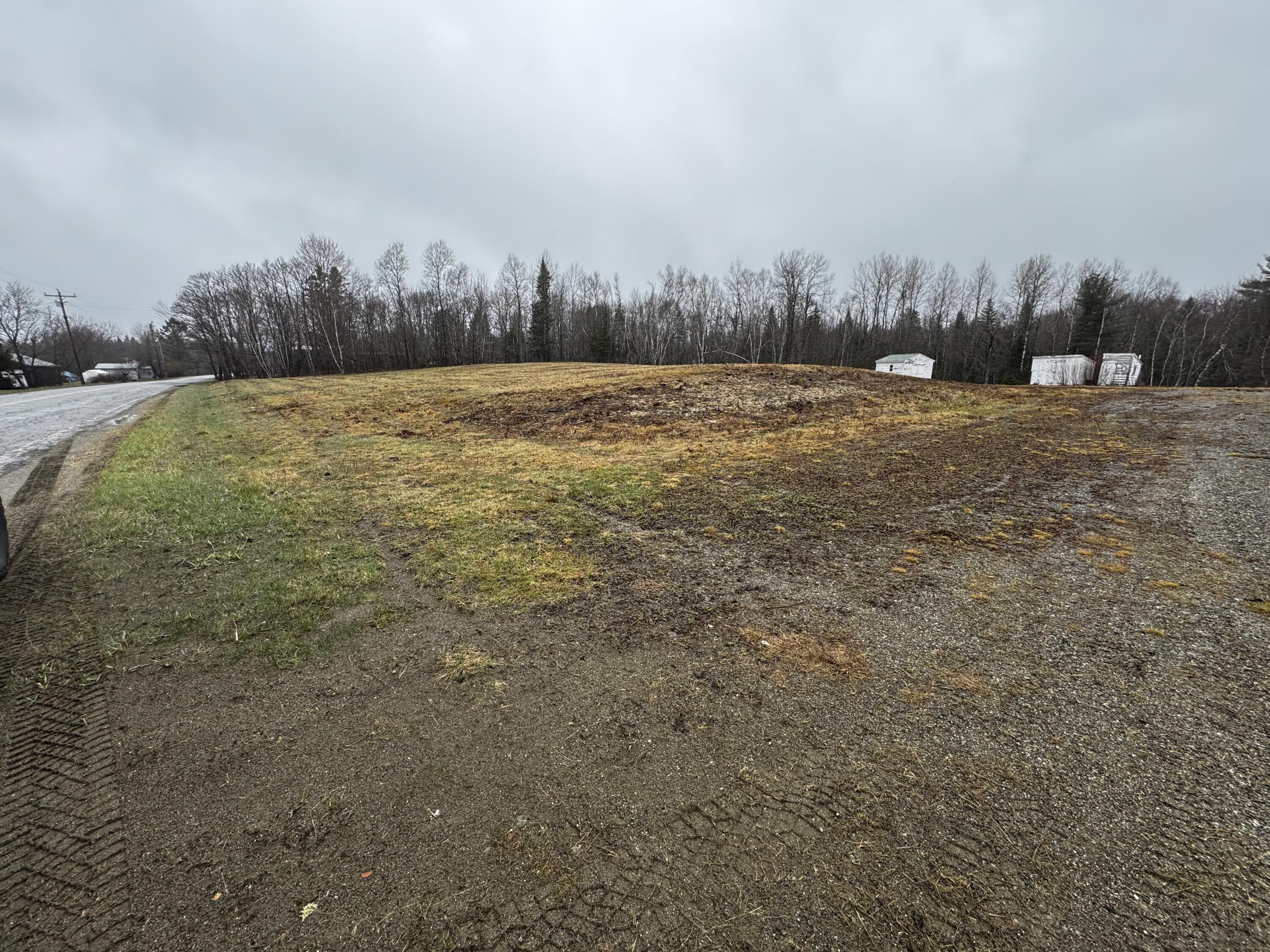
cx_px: 635
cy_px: 476
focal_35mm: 14
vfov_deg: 85.7
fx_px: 514
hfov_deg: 102.1
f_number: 2.2
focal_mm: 2.22
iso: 40
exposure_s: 1/296
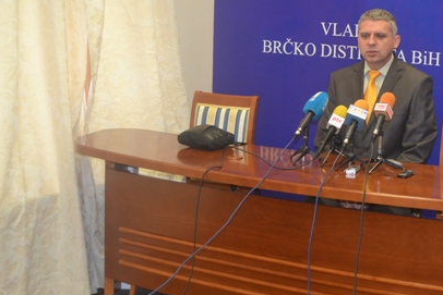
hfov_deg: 24.3
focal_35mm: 83
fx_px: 1019
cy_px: 67
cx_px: 325
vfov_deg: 16.4
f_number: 5
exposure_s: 1/60
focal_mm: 35
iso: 900
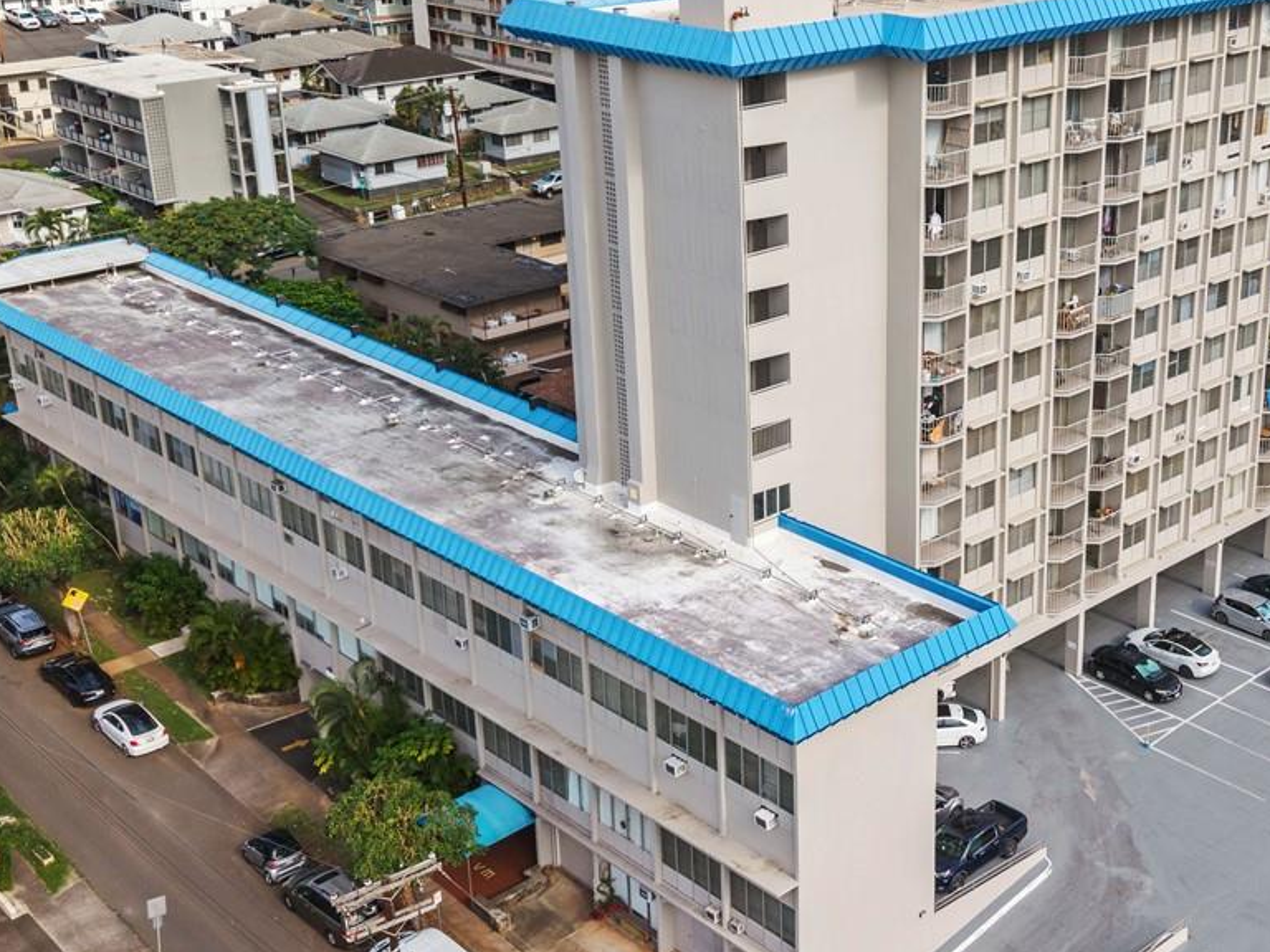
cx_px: 867
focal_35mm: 50
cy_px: 415
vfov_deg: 29.1
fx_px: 1834
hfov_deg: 37.7
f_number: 1.8
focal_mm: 8.67
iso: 150
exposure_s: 1/80
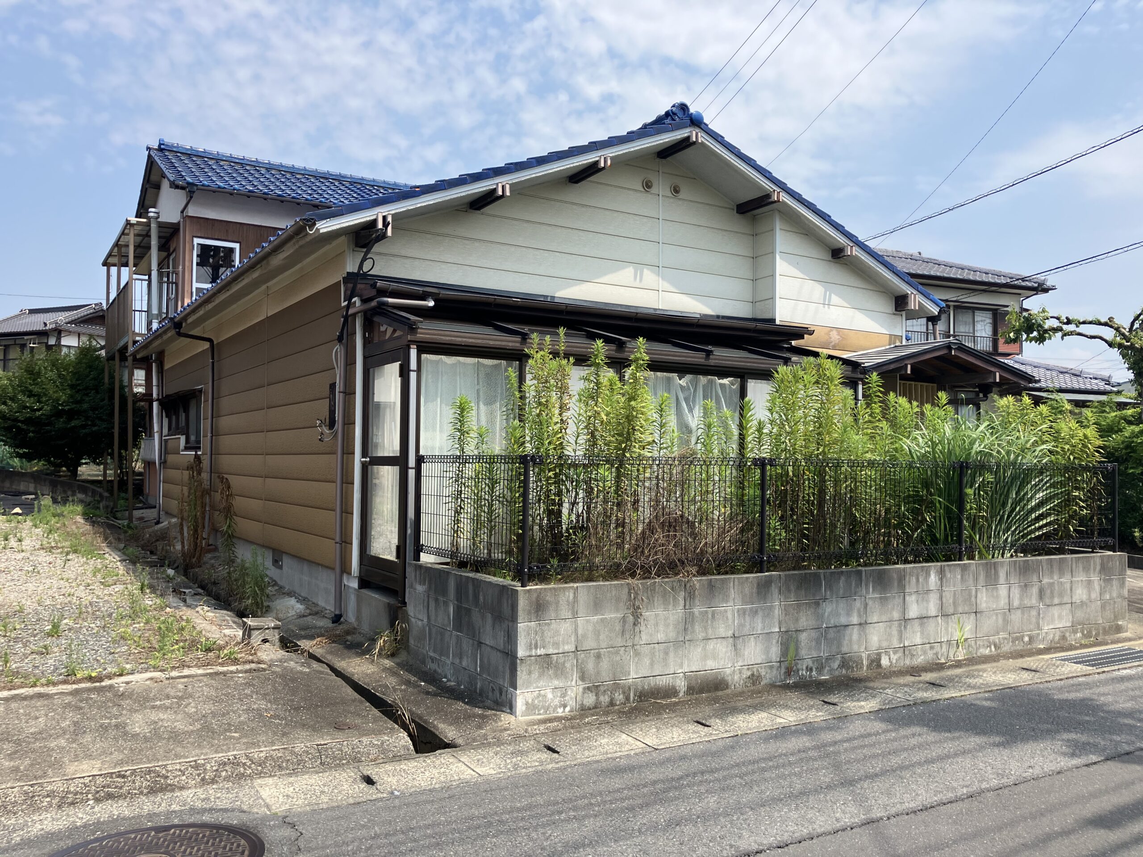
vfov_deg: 49.7
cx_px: 572
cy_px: 428
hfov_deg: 63.4
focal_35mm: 28
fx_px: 925
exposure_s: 1/1621
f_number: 1.8
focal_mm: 3.99
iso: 32
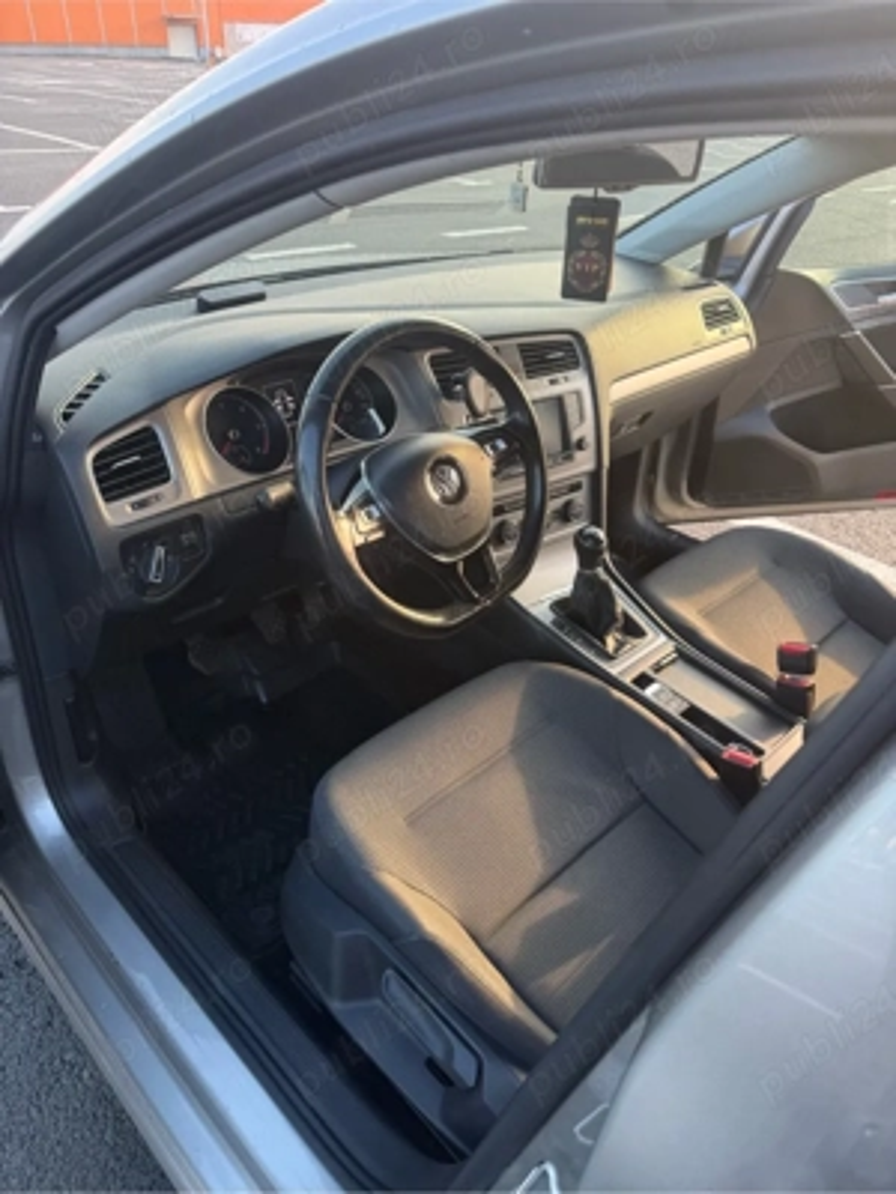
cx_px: 448
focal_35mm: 24
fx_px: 828
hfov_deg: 56.8
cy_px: 597
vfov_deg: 71.6
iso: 100
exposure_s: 1/157
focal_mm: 6.76
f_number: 1.78
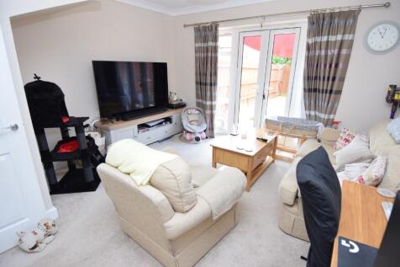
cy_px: 134
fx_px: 200
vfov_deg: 67.3
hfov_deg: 90.0
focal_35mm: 18
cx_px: 200
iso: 900
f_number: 4
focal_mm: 12
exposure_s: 1/60
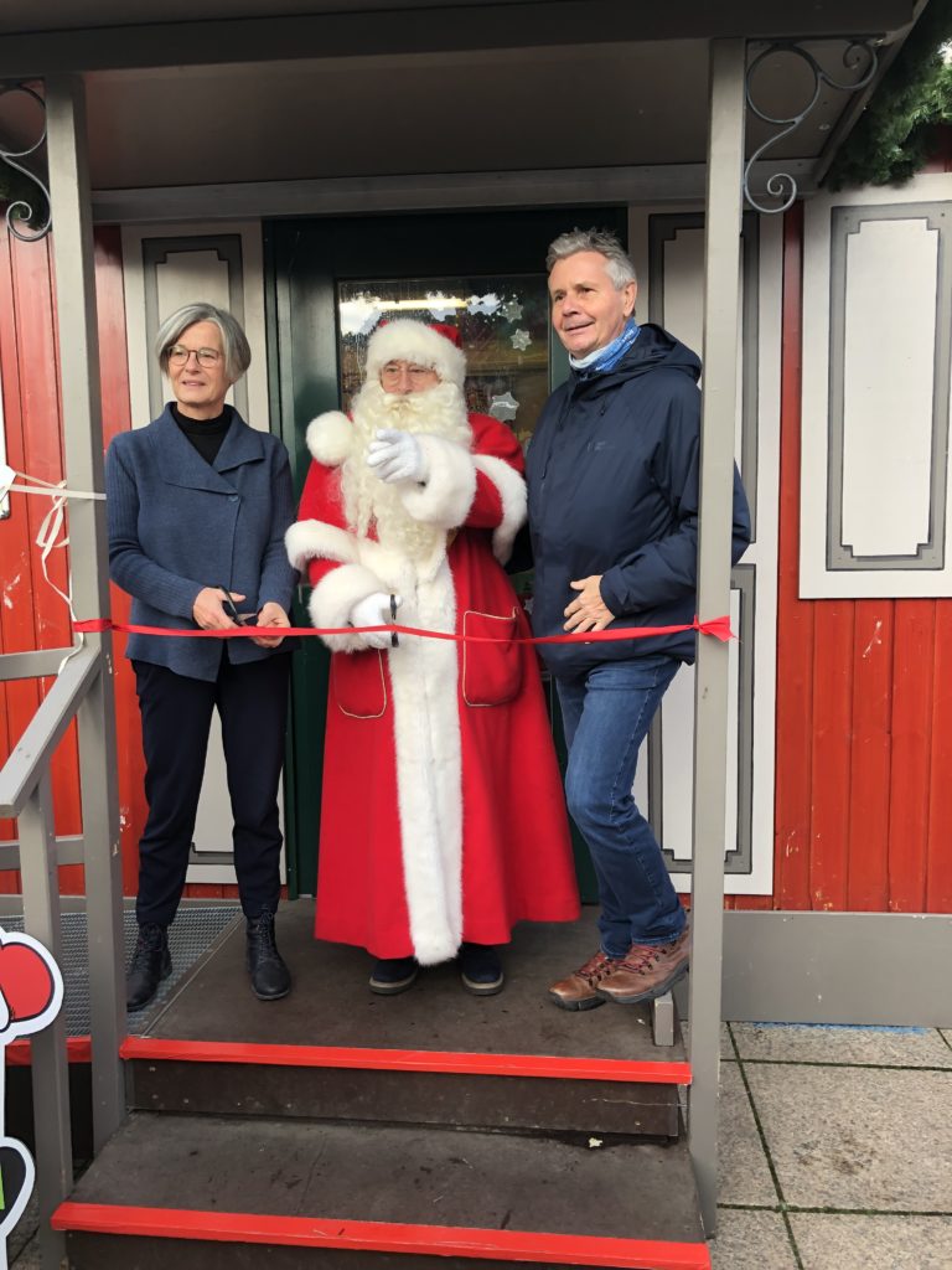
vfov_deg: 63.4
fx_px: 1027
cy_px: 635
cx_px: 476
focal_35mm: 28
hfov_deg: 49.7
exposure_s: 1/136
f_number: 1.8
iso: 20
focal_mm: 4
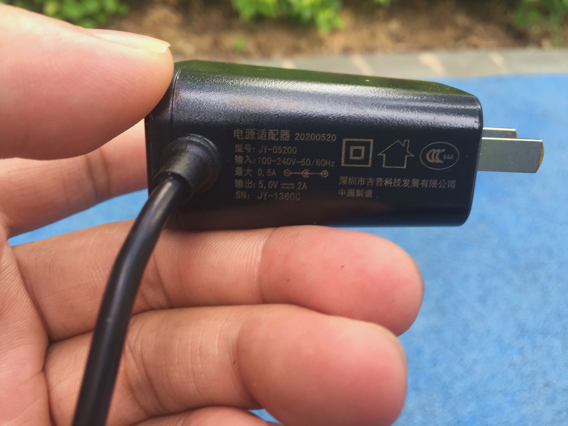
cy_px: 213
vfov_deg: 48.2
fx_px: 476
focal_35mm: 29
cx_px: 284
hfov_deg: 61.7
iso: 32
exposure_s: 1/50
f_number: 2.2
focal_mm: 4.15
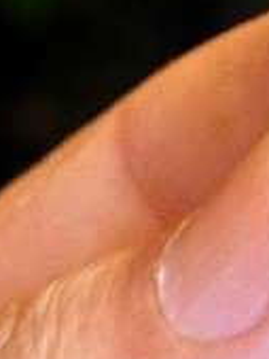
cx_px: 555
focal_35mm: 291
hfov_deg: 5.0
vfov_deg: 6.8
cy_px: 8
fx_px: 3011
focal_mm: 6.86
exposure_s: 1/5
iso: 400
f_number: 1.78
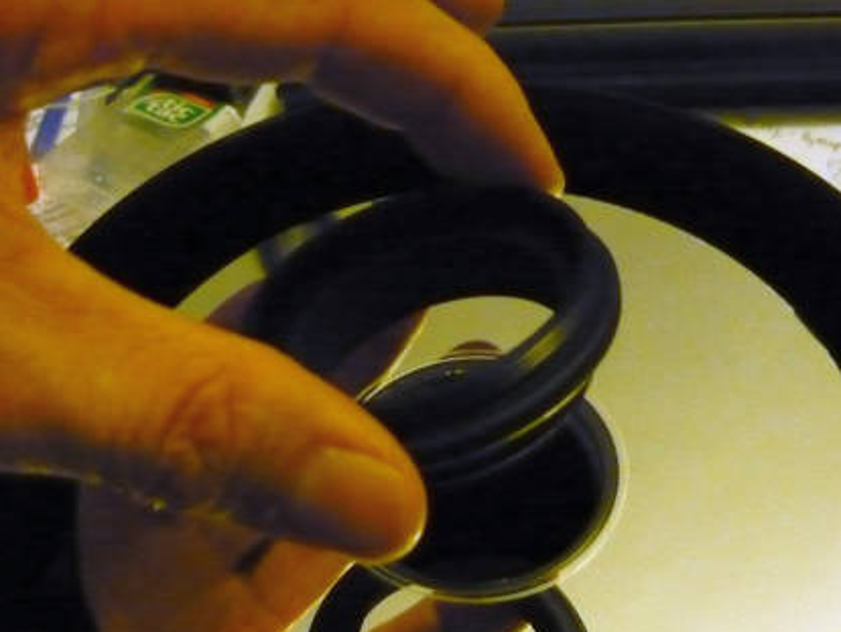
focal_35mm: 52
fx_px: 1264
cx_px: 450
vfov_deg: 27.9
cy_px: 408
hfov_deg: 36.8
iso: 1250
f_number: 2.8
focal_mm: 5.5
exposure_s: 1/40
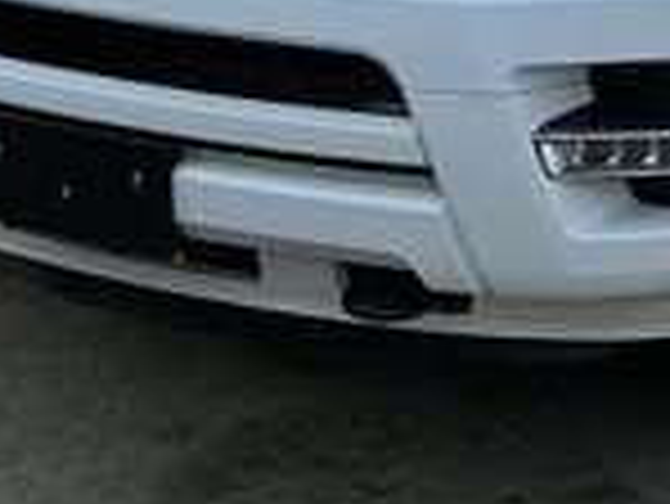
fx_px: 2712
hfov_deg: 13.8
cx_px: 710
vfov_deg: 9.5
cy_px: -675
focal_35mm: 140
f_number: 1.8
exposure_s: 1/770
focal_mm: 3
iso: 25
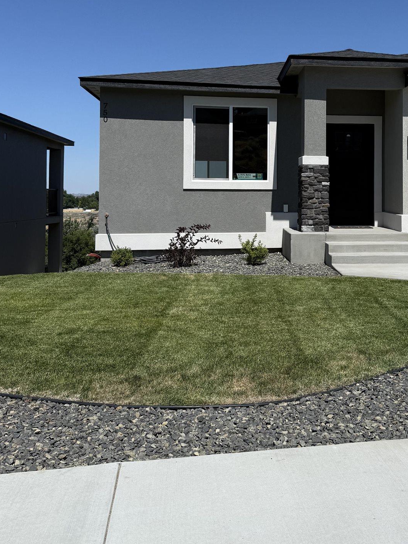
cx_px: 309
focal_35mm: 39
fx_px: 613
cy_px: 176
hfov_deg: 35.9
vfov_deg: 47.0
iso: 80
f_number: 1.78
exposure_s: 1/7353
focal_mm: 6.76
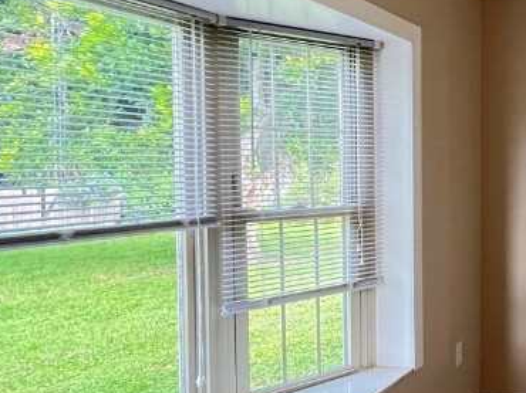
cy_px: 183
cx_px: 672
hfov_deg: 35.9
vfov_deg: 39.6
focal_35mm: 36
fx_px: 547
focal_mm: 1.57
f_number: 1.8
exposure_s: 1/60
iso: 250
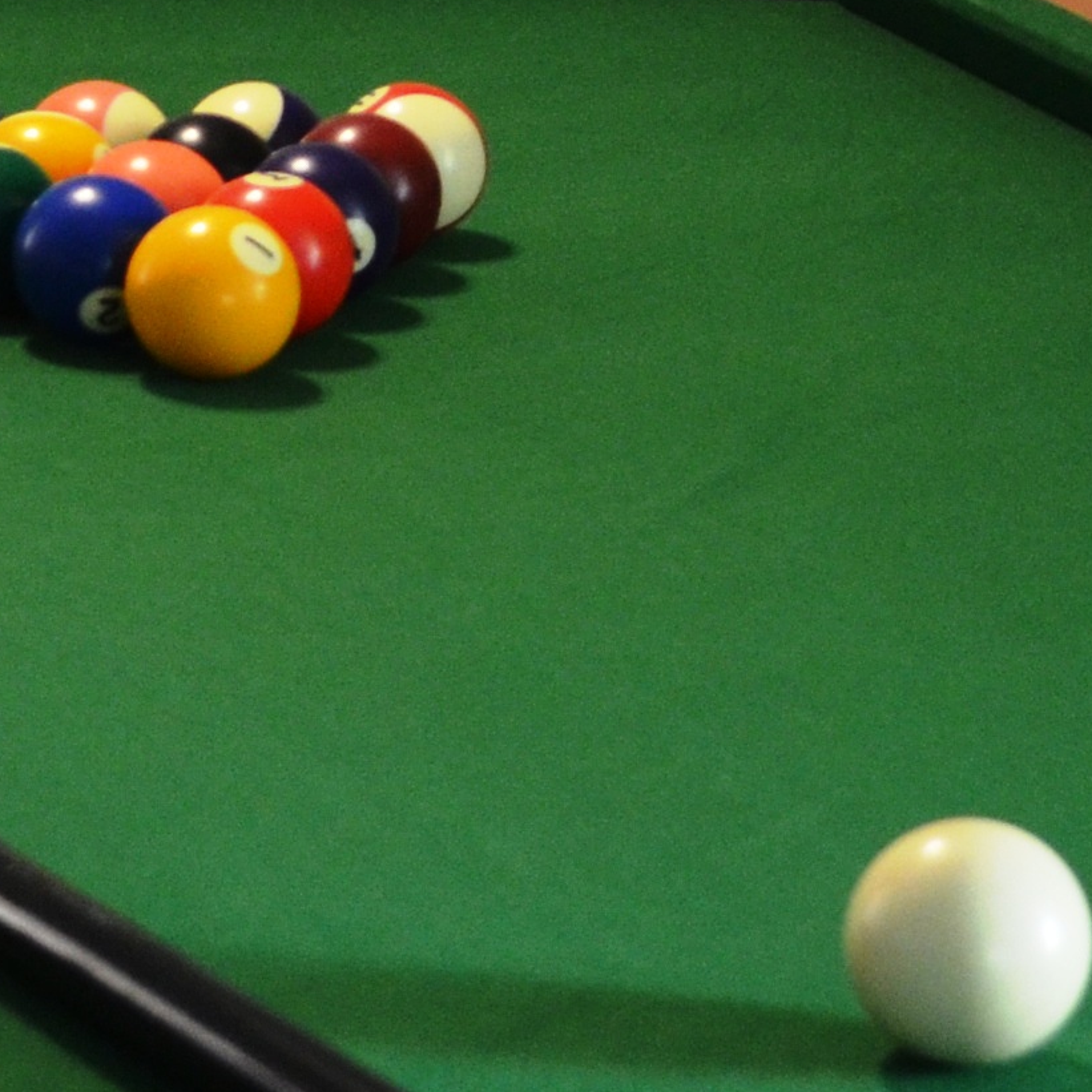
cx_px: 769
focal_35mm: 168
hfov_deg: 10.4
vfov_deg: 10.4
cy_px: 640
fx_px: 5996
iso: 800
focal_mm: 22
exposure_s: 1/30
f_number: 3.8
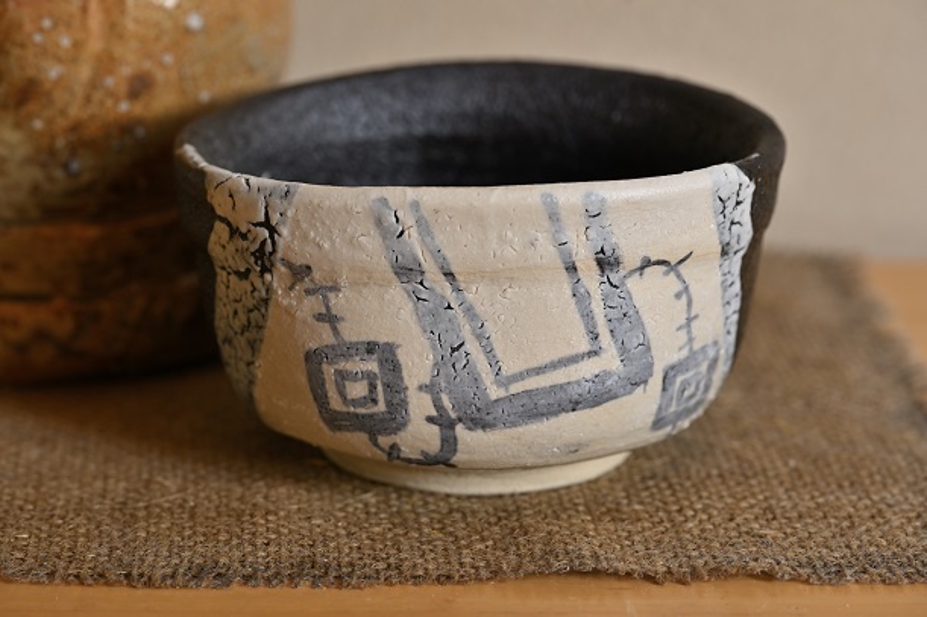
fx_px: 2703
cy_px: 308
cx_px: 464
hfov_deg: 19.5
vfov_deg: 13.0
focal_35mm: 105
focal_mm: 105
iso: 400
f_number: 6.3
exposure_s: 1/15
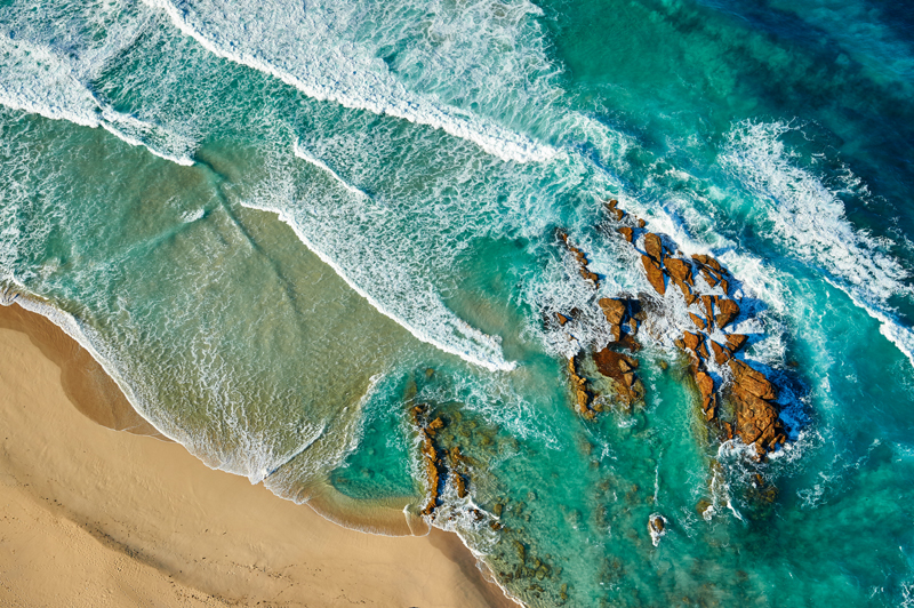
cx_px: 457
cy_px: 304
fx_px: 1319
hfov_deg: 38.2
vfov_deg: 25.9
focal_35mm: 52
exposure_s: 1/1000
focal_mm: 52
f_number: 8
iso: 1000
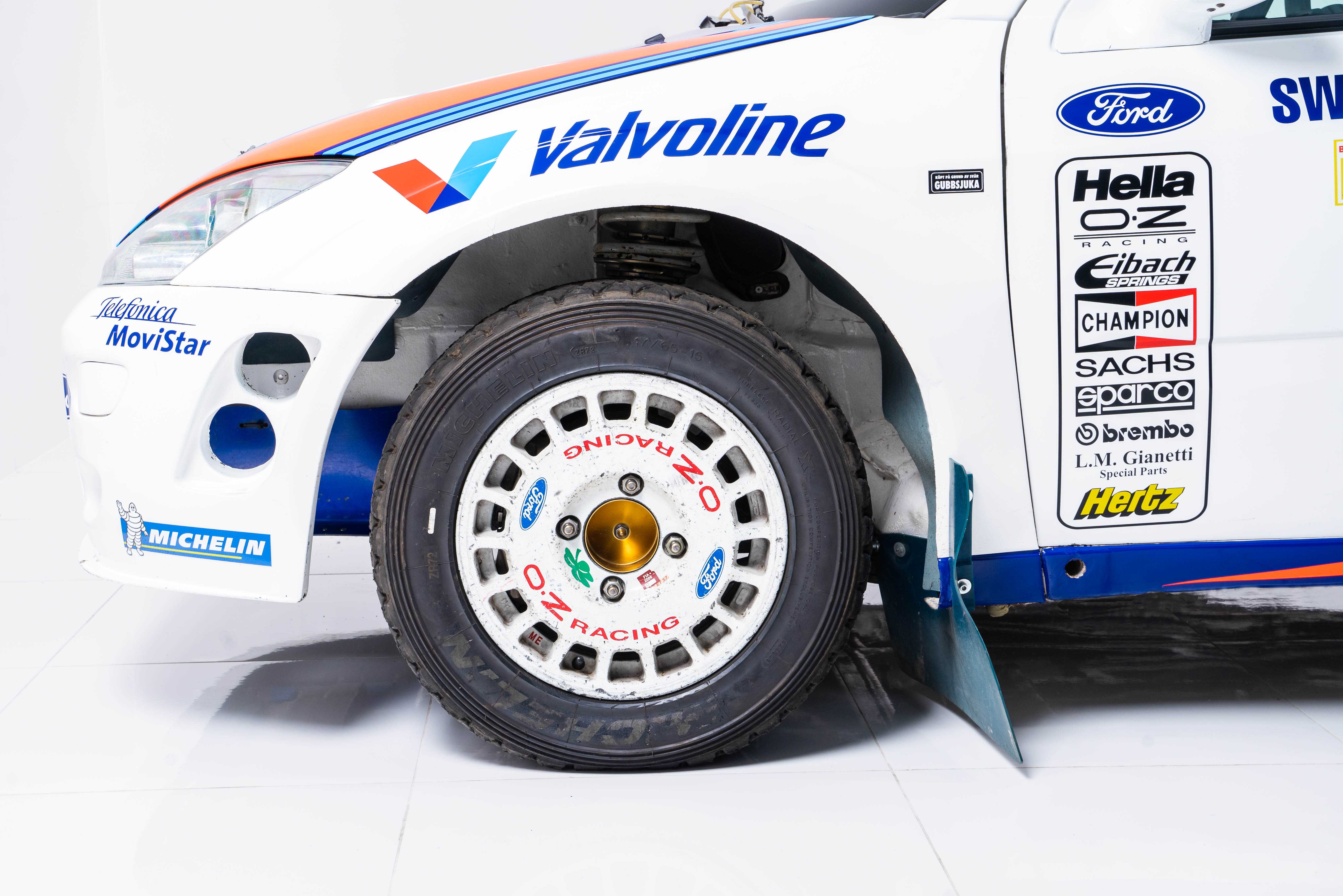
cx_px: 630
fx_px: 1977
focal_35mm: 53
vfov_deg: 25.5
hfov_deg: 37.5
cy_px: 419
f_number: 10
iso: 250
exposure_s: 1/25
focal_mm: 49
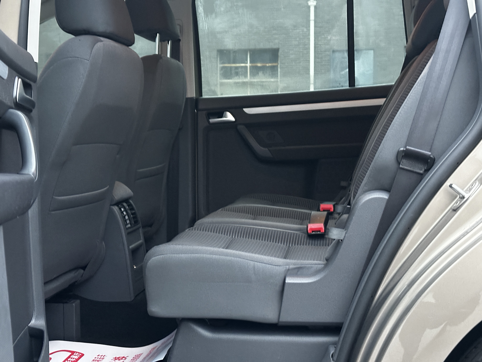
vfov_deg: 30.3
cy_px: 181
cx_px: 241
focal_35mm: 48
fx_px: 668
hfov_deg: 39.7
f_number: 1.78
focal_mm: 6.86
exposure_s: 1/30
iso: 640
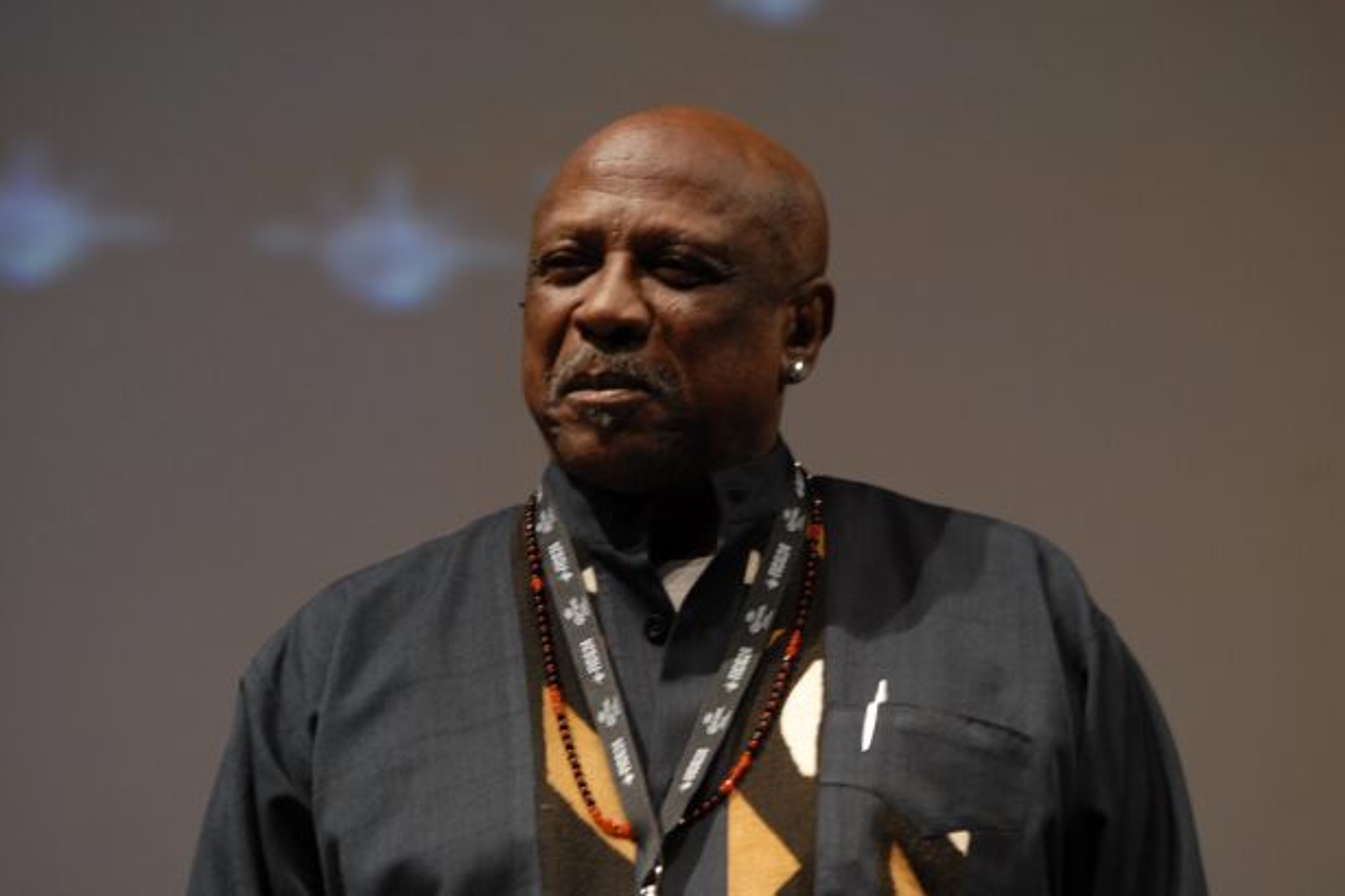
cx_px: 672
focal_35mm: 195
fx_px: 7285
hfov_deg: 10.5
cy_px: 448
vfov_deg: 7.0
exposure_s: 1/45
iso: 400
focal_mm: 130
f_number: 2.8
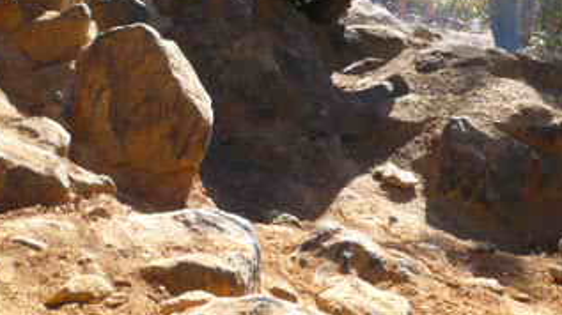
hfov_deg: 27.5
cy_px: 32
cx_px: 344
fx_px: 1147
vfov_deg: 15.5
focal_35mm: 77
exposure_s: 1/500
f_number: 2.8
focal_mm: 5.8
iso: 100
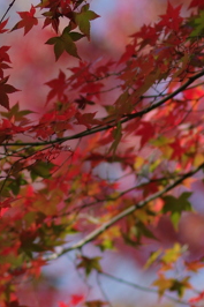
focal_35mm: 442
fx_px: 3762
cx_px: -98
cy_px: -48
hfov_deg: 3.1
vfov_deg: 4.7
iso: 100
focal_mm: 77
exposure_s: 1/640
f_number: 3.5
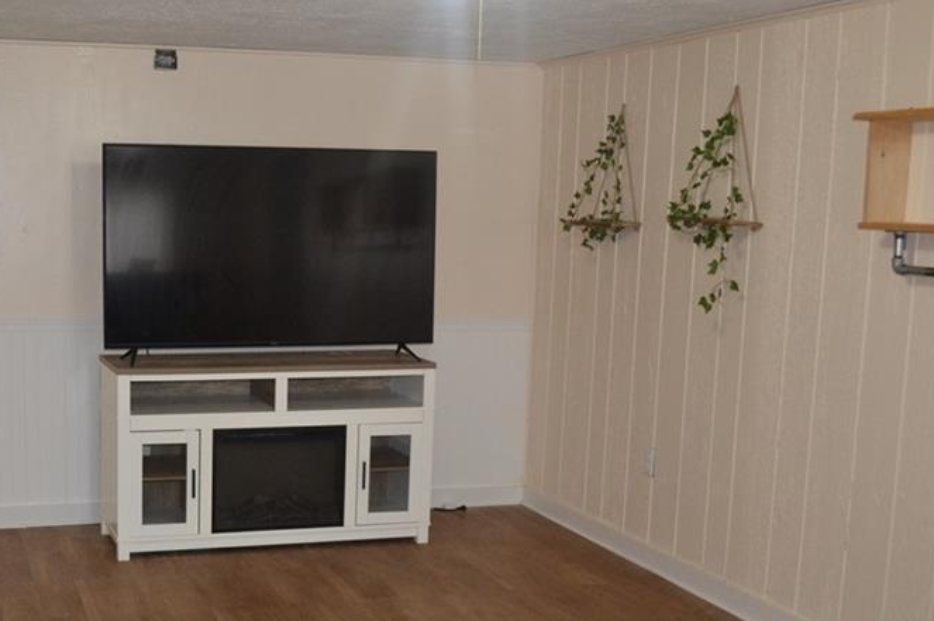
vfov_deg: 26.4
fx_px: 1322
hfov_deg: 38.3
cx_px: 276
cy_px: 389
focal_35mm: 51
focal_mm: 22
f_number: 3.8
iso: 1400
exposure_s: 1/60
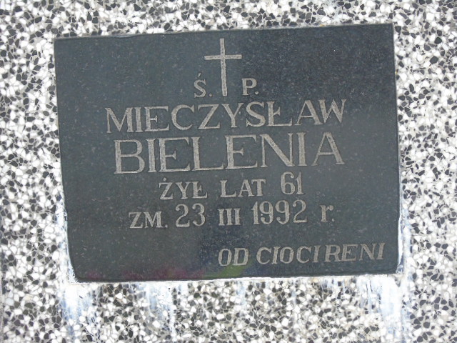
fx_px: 2456
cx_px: 228
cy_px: 172
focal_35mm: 186
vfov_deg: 8.0
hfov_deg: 10.6
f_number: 5
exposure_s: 1/100
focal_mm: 33
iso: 400
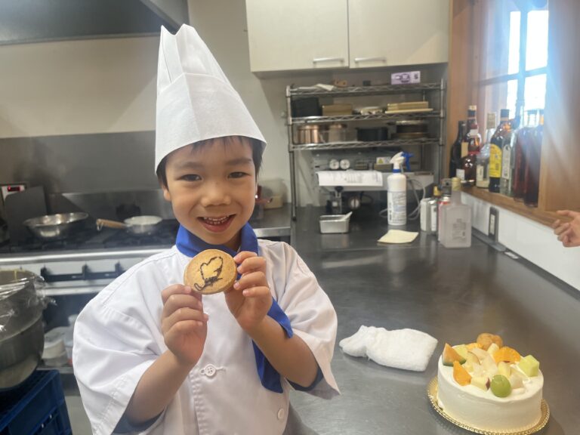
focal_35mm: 26
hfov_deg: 67.3
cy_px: 218
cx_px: 290
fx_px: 436
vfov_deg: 53.1
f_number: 1.6
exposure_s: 1/120
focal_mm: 5.1
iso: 125
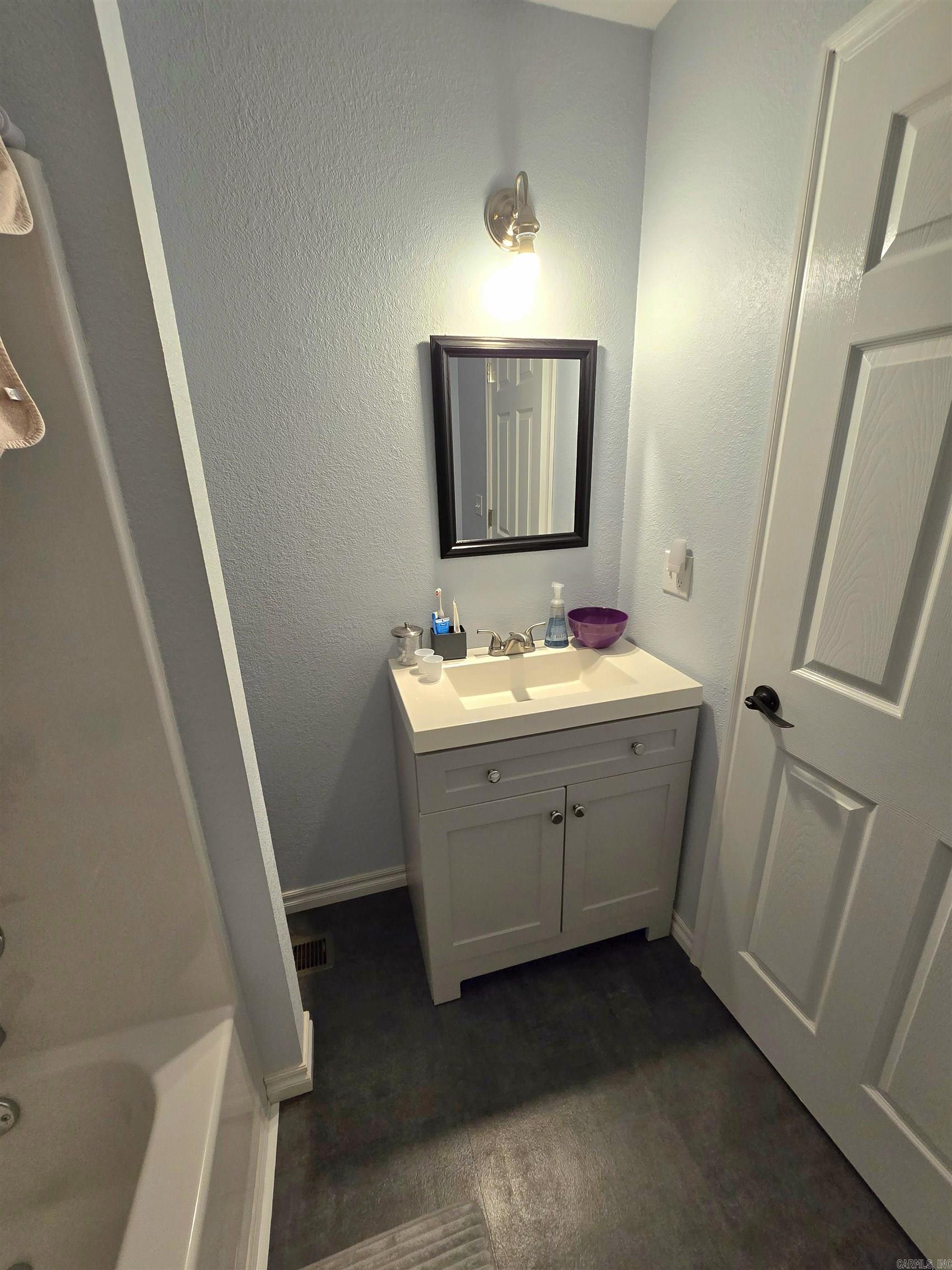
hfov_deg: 89.9
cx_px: 476
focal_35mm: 13
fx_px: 477
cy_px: 635
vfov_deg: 106.2
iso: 200
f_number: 2.2
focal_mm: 2.2
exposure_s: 1/60.2
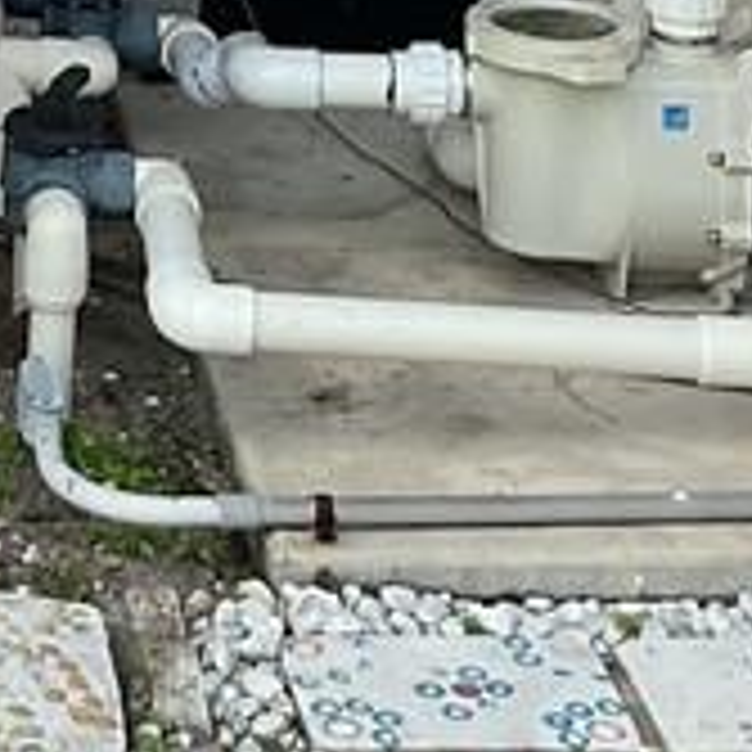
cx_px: 14
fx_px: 3859
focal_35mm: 157
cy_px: -612
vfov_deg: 10.5
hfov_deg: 11.0
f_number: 1.8
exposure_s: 1/650
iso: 16
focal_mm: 3
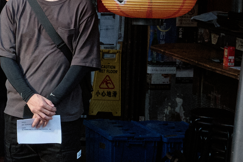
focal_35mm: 144
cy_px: 15
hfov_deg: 12.7
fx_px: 972
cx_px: -226
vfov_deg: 9.5
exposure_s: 1/250
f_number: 5.6
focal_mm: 24.7
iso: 1000
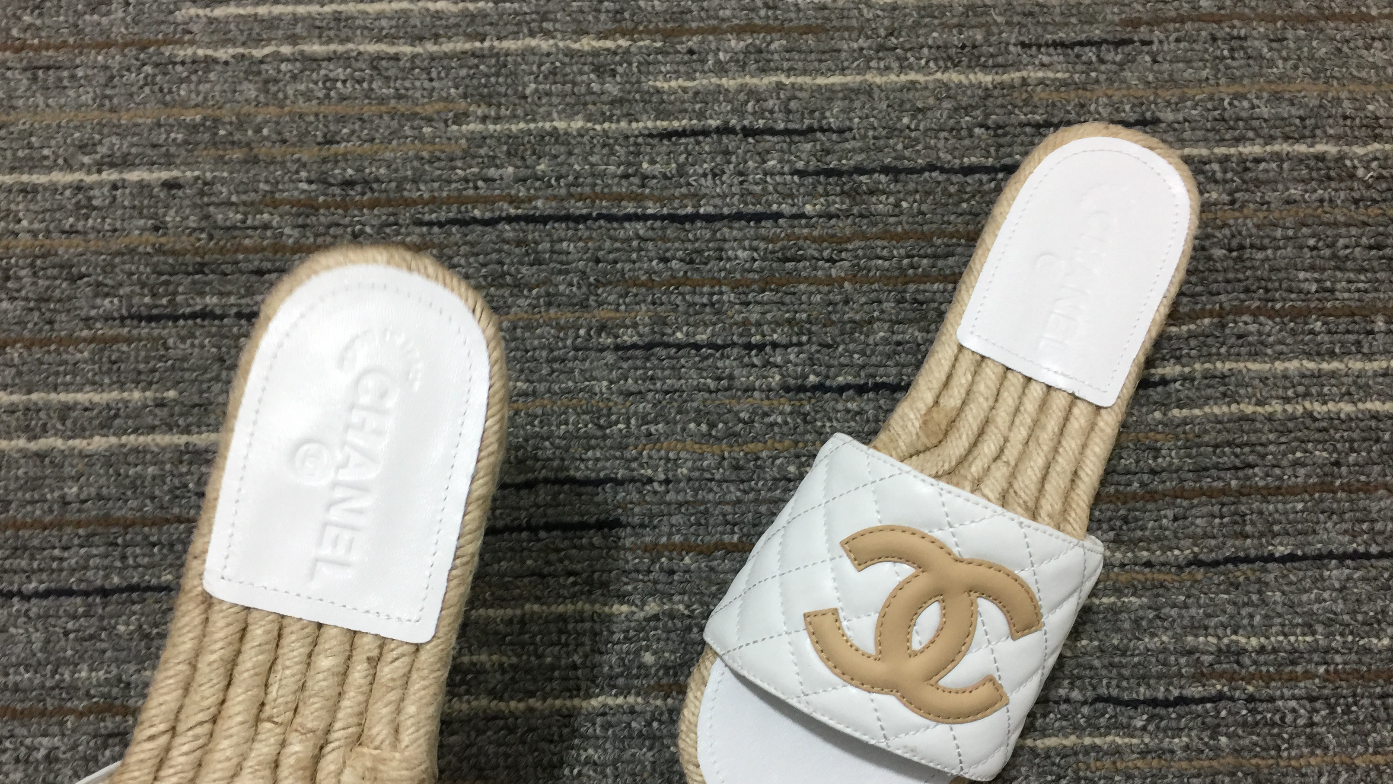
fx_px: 1182
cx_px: 690
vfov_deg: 36.5
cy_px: 493
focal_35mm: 32
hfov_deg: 61.0
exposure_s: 1/33
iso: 64
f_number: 2.2
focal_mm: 4.15
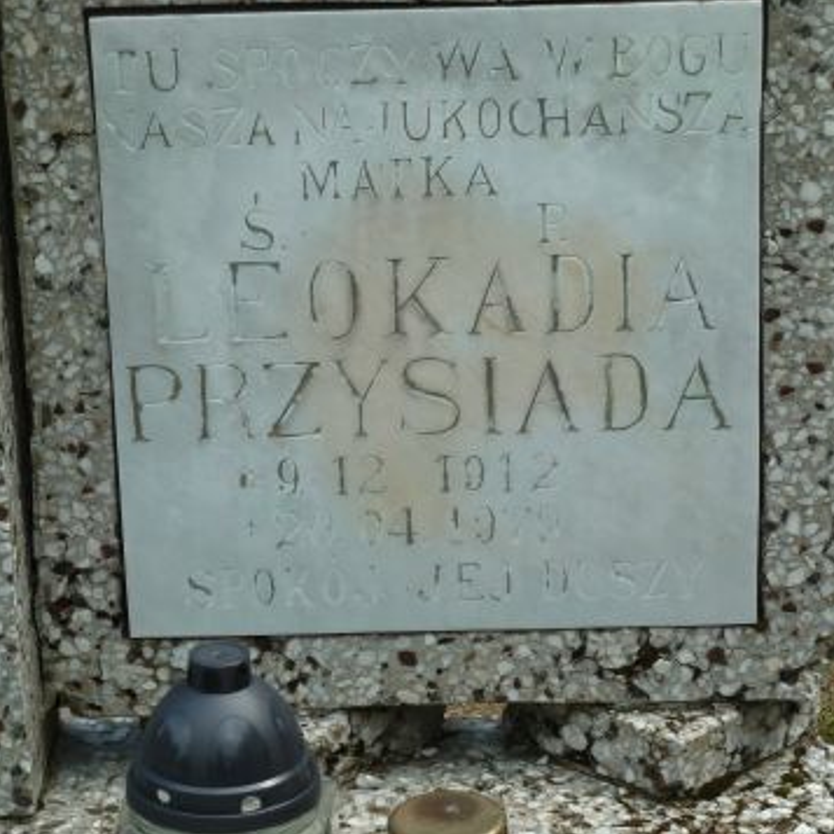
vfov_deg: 13.2
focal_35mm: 132
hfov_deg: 13.2
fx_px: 3598
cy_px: 463
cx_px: 416
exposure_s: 1/250
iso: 80
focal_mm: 18.2
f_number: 4.4
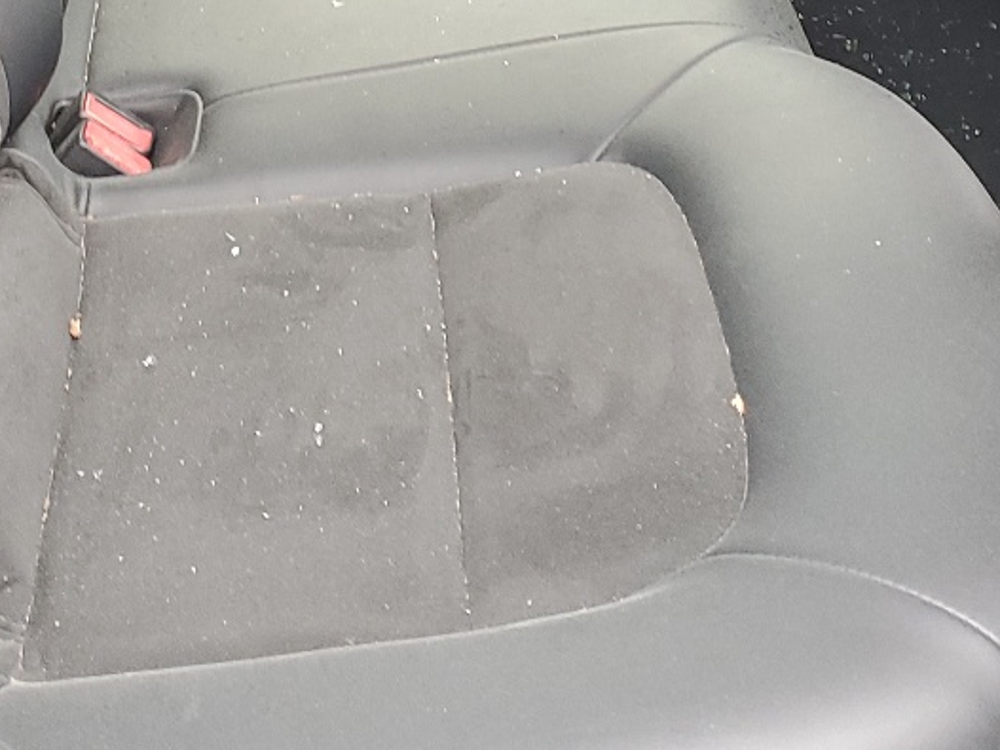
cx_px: 376
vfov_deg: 17.8
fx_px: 2282
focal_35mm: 79
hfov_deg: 24.7
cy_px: -125
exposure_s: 1/60.2
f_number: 1.5
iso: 87
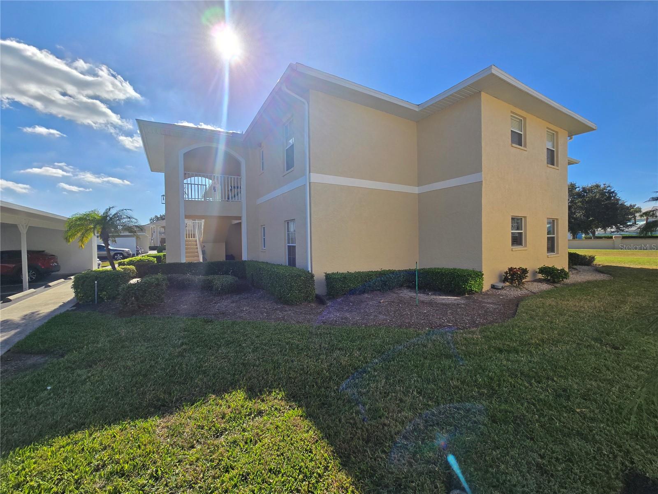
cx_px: 329
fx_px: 247
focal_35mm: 13
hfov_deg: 106.2
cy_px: 247
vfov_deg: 89.9
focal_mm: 2.2
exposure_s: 1/3255
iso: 50
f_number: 2.2
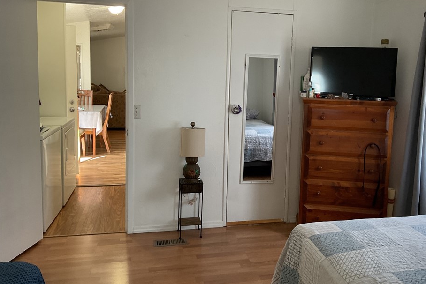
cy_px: 117
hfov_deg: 55.6
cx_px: 239
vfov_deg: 38.8
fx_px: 402
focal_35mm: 34
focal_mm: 3
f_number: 1.8
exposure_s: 1/60
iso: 100
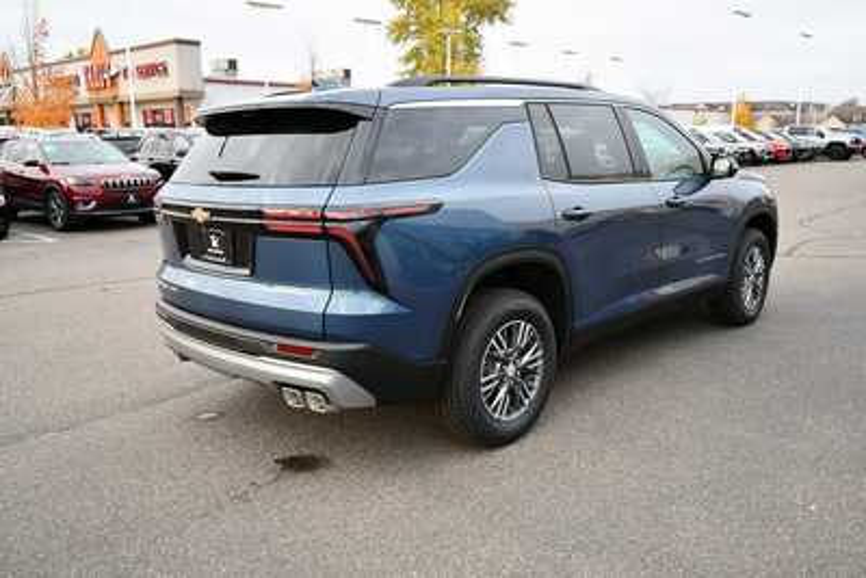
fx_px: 722
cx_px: 433
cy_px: 289
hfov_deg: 61.9
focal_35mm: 30
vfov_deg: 43.6
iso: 800
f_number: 5.6
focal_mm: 20
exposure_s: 1/200
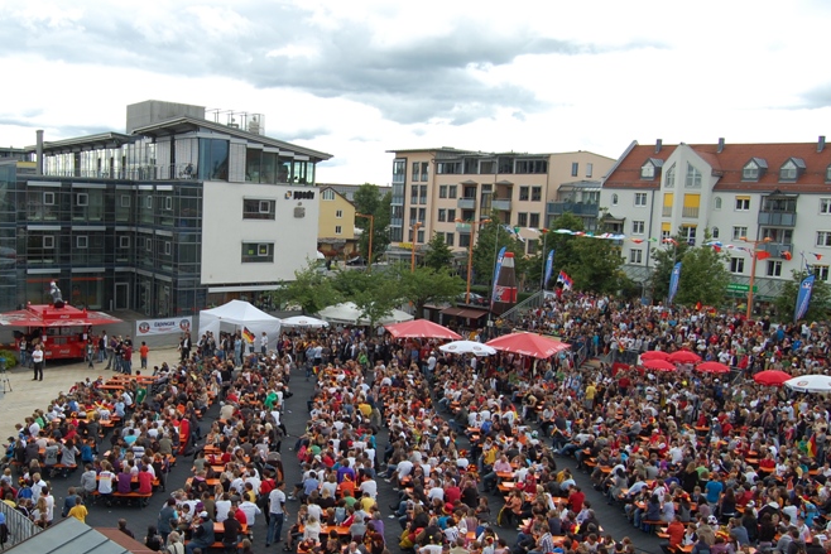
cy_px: 328
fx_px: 854
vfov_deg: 35.8
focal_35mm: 37
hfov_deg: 51.3
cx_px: 307
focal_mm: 18
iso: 200
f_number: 7.1
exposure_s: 1/200
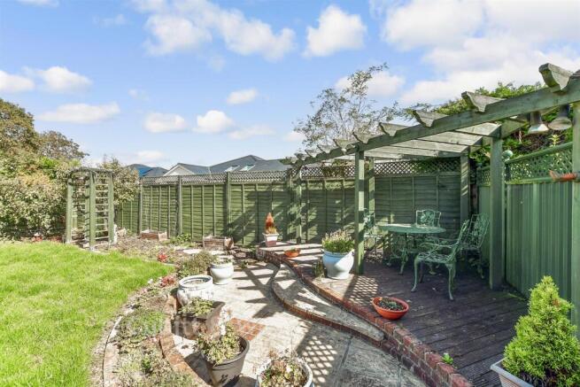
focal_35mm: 15
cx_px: 290
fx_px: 242
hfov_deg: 100.4
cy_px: 194
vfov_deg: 77.4
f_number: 8
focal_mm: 10
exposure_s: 1/160
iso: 320
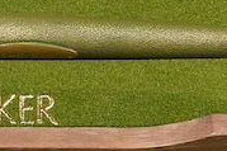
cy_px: -49
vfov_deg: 4.8
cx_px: -34
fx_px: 1783
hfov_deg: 7.2
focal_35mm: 283
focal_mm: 30
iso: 2500
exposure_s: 1/100
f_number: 10
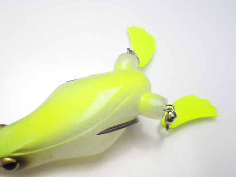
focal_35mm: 41
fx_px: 280
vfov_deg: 35.0
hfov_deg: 45.6
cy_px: 107
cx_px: 96
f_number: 3.1
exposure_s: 1/45
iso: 200
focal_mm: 5.5
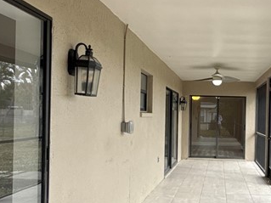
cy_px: 117
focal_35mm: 45
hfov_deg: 40.7
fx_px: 352
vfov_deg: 32.1
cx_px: 207
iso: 64
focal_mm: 2.22
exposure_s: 1/205
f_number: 2.2
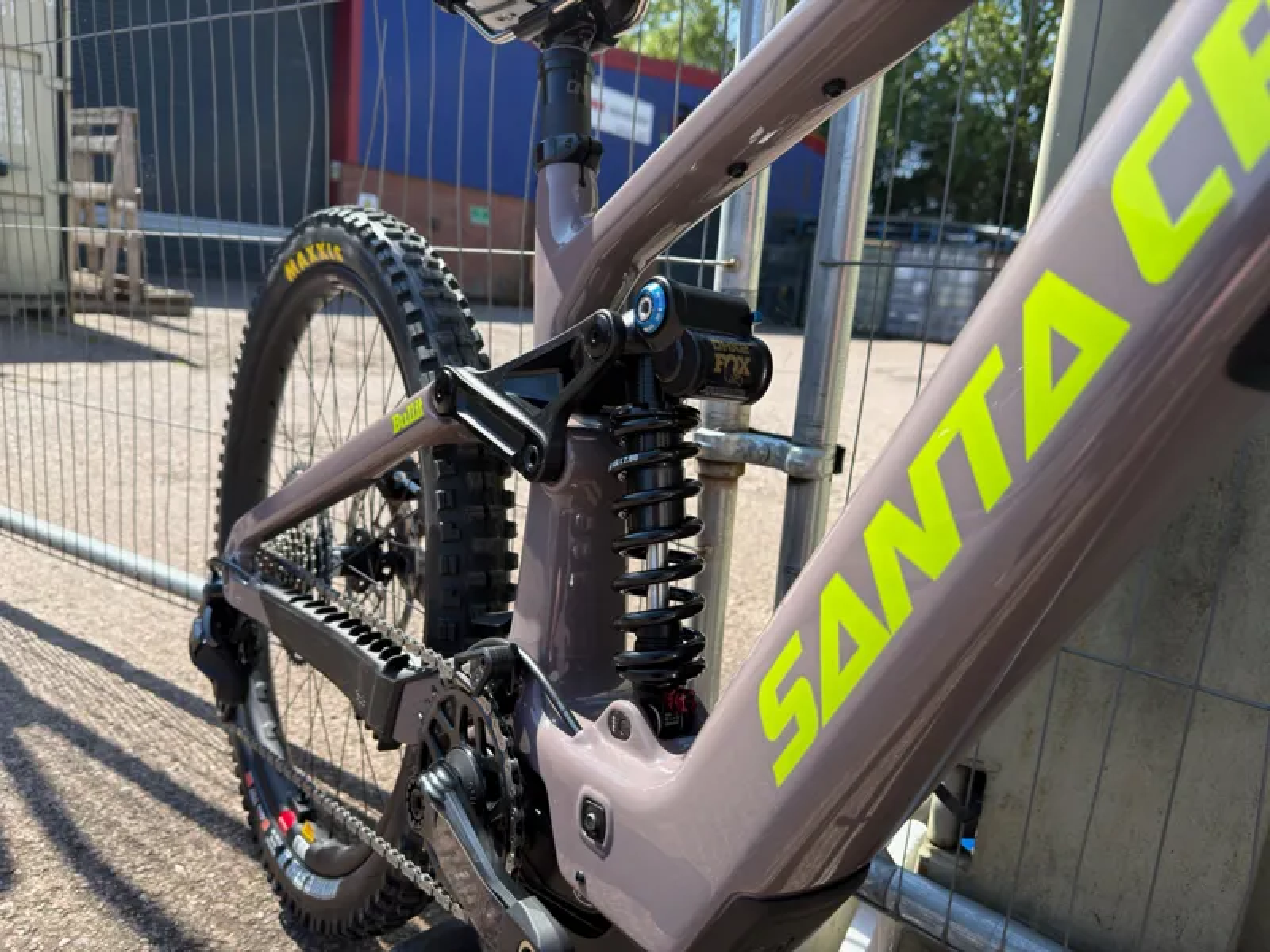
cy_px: 476
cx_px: 635
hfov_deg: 71.6
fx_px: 881
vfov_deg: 56.8
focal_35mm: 24
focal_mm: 6.76
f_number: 1.78
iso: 64
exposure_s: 1/1522
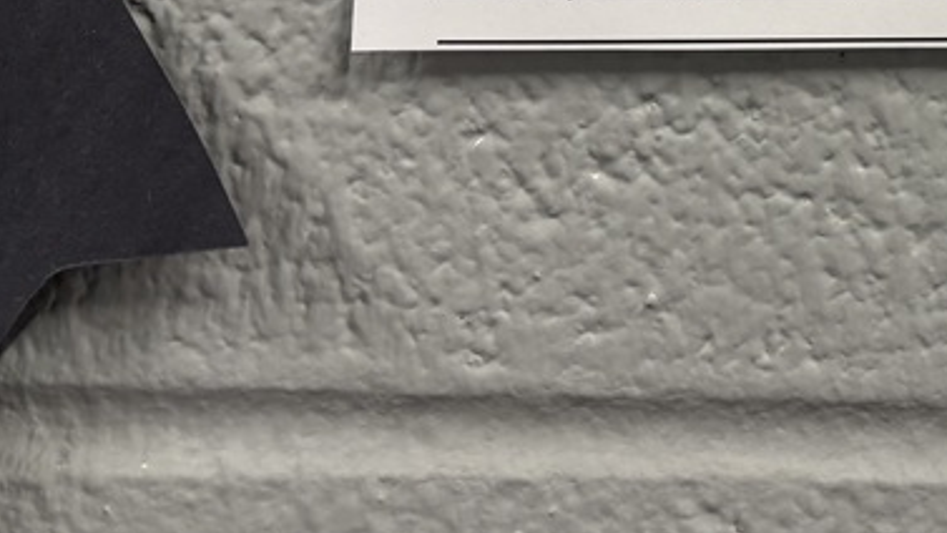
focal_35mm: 77
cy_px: -314
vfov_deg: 14.4
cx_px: 1105
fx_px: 1933
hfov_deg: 25.1
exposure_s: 1/60
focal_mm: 5.96
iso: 100
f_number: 1.6
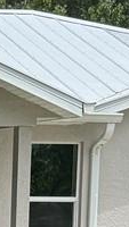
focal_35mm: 209
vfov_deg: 10.1
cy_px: 297
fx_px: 1267
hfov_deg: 5.5
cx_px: -232
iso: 100
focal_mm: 6.76
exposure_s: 1/3279
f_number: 1.78
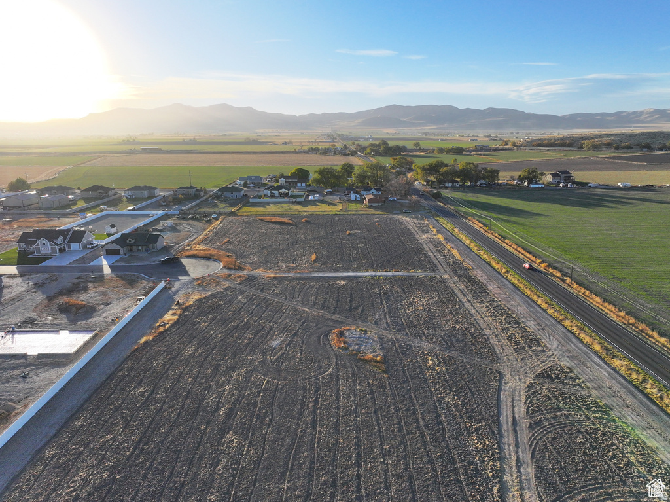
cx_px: 335
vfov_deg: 56.8
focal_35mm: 24
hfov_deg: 71.6
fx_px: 464
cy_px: 251
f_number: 2.8
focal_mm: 12.29
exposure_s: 1/2500
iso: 400
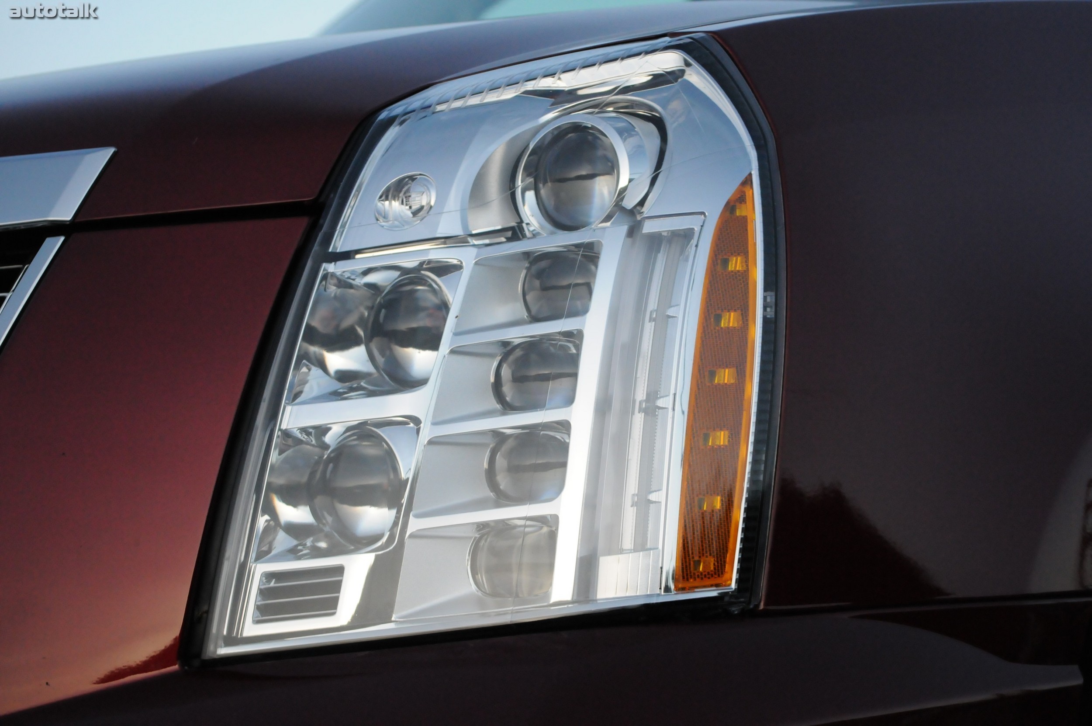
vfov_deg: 16.5
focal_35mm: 82
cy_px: 363
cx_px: 546
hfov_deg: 24.6
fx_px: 2500
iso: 2000
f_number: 5
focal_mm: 55
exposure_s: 1/5000
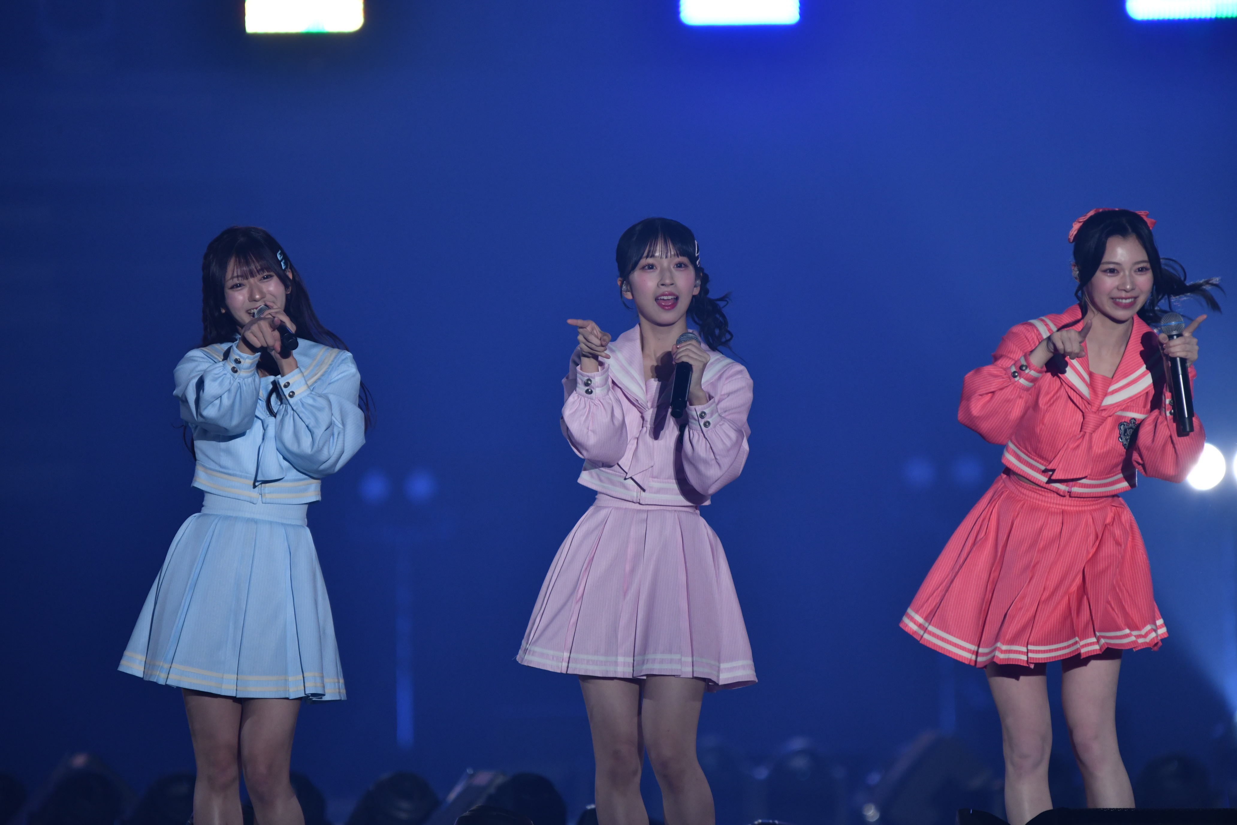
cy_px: 412
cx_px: 618
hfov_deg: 3.7
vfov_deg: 2.5
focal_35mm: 550
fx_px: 18897
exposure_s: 1/400
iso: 1250
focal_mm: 550
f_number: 6.3
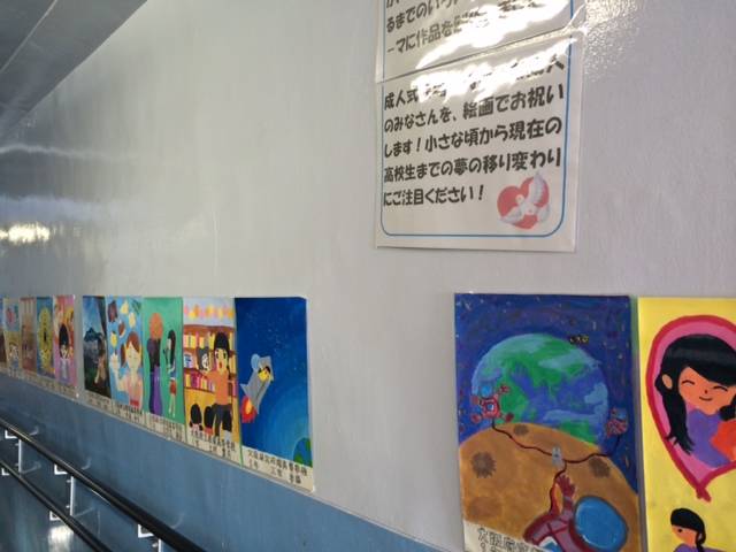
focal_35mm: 30
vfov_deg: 46.8
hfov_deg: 60.0
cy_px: 276
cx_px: 368
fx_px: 638
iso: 80
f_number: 2.2
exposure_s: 1/30
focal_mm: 4.12
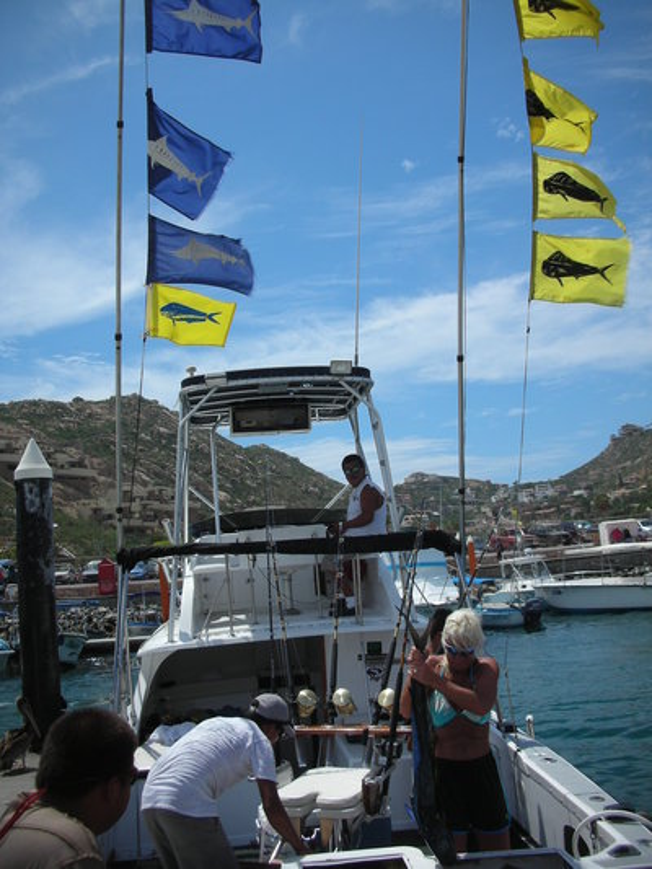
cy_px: 434
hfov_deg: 40.7
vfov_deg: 52.6
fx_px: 879
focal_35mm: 35
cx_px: 326
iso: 50
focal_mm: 5.8
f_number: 8.5
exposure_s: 1/152
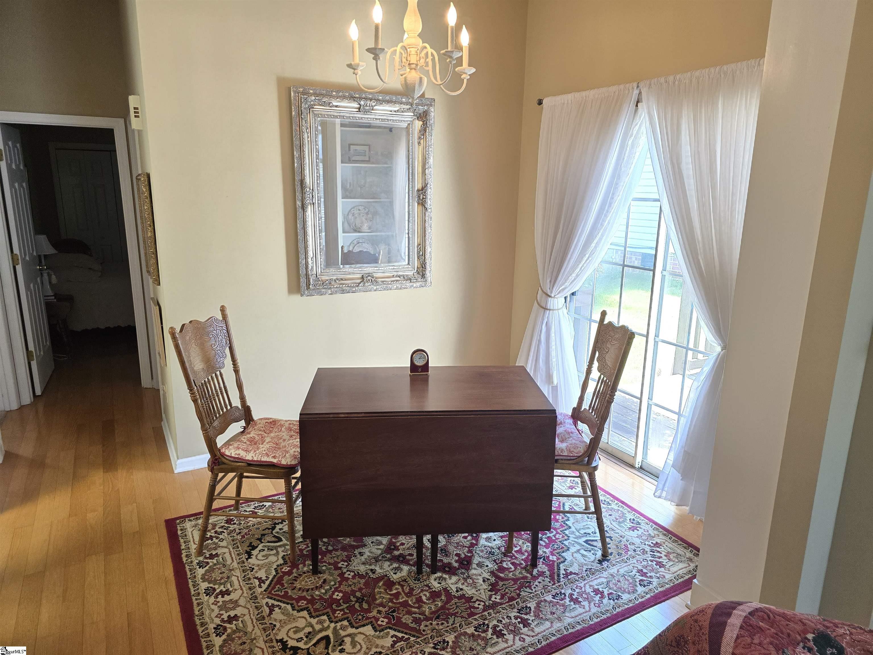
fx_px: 580
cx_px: 436
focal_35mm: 23
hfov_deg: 73.9
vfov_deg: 58.9
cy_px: 328
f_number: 1.7
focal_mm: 6.3
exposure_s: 1/120
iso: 250
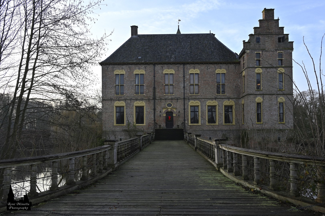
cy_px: 108
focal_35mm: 24
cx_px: 162
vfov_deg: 53.1
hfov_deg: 73.8
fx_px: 217
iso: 200
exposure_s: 1/200
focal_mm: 24
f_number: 7.1
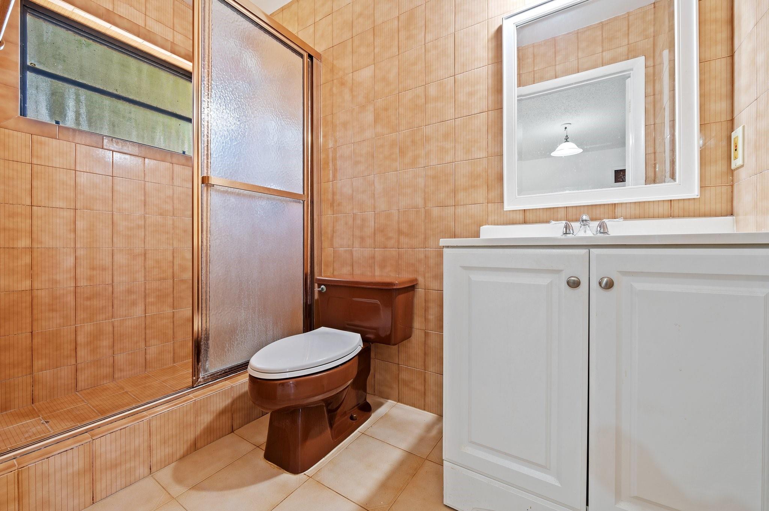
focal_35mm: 14
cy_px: 256
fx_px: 299
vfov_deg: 81.1
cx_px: 384
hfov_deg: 104.3
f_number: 8
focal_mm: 14
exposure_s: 2
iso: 200
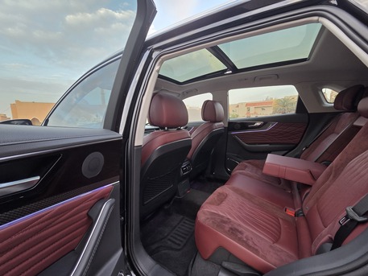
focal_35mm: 13
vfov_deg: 89.9
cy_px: 138
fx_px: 138
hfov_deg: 106.2
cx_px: 184
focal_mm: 2.2
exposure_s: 1/50
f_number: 2.2
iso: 200
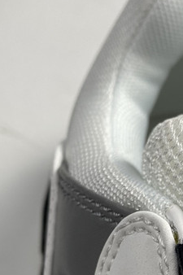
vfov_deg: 24.1
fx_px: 611
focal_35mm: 80
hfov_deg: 16.5
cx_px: 208
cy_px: 283
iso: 40
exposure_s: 1/100
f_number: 1.8
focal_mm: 4.25
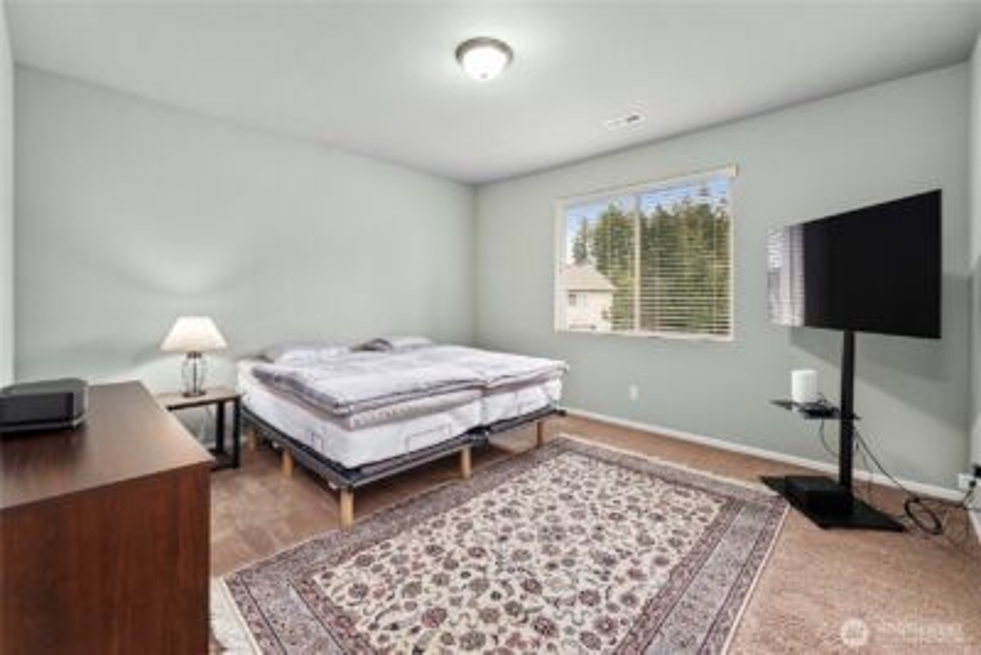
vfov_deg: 81.3
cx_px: 490
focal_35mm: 14
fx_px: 382
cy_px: 328
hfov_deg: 104.2
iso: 1000
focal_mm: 14
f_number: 7.1
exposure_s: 1/6
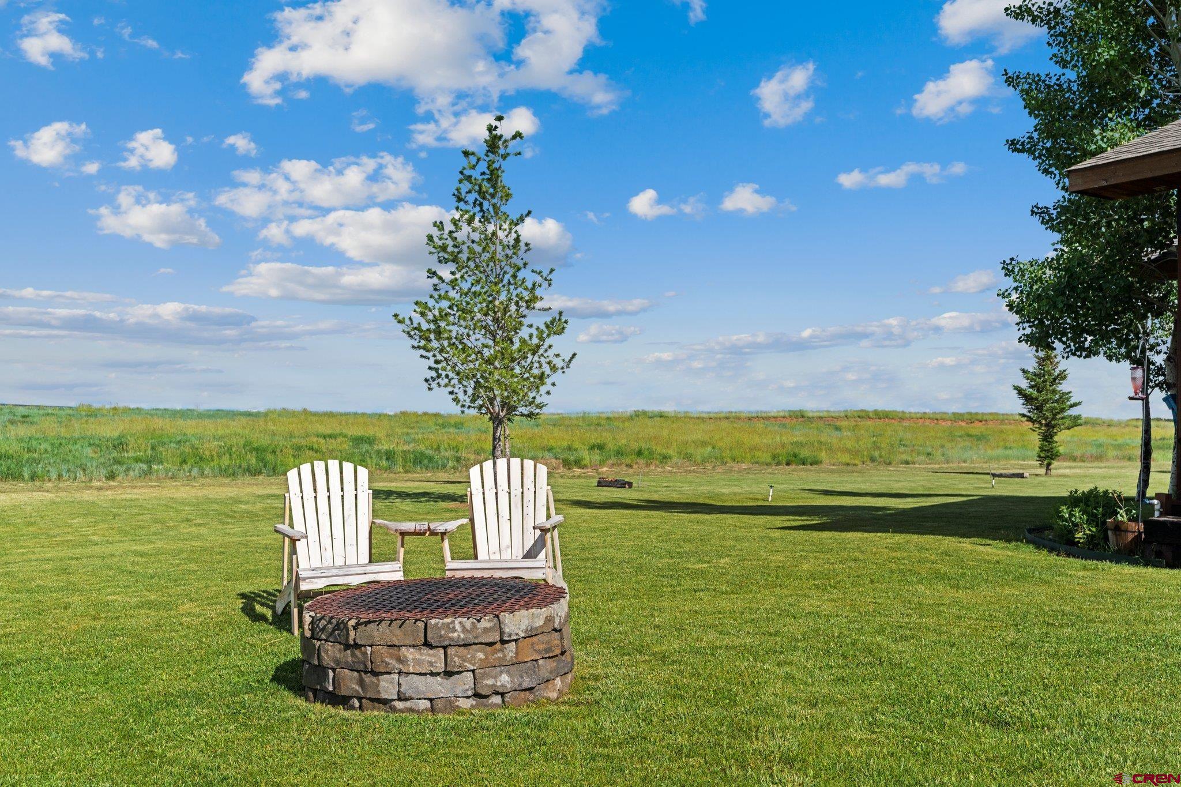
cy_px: 394
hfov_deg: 54.4
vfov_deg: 37.8
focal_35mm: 35
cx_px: 590
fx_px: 1148
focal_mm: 35
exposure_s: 1/1500
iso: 400
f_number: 8
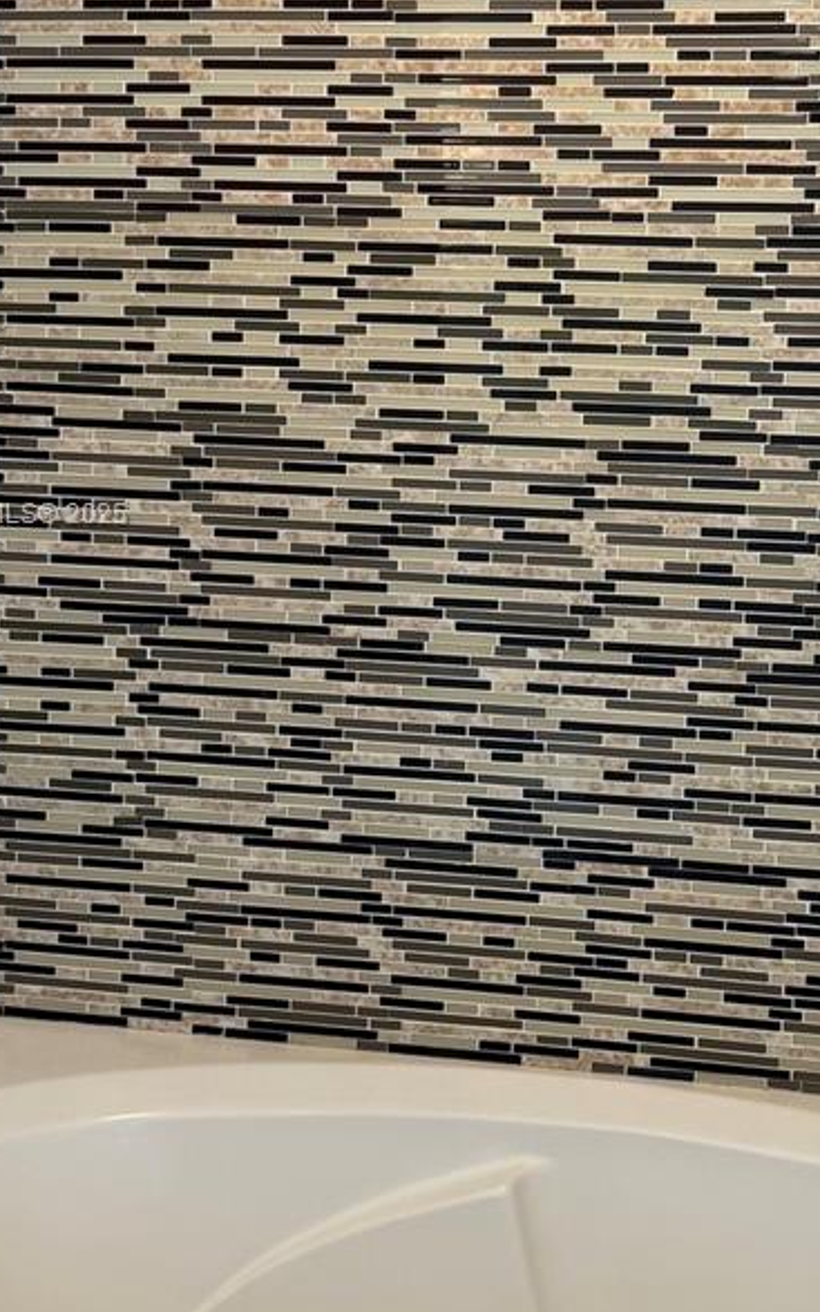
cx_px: 724
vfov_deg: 38.7
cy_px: 516
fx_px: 1859
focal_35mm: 52
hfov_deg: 24.2
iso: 125
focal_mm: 6.76
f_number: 1.78
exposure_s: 1/60
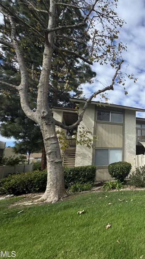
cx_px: 167
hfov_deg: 40.6
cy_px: 133
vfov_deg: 83.8
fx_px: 144
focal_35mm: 21
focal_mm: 2.22
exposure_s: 1/2028
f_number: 2.2
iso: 50
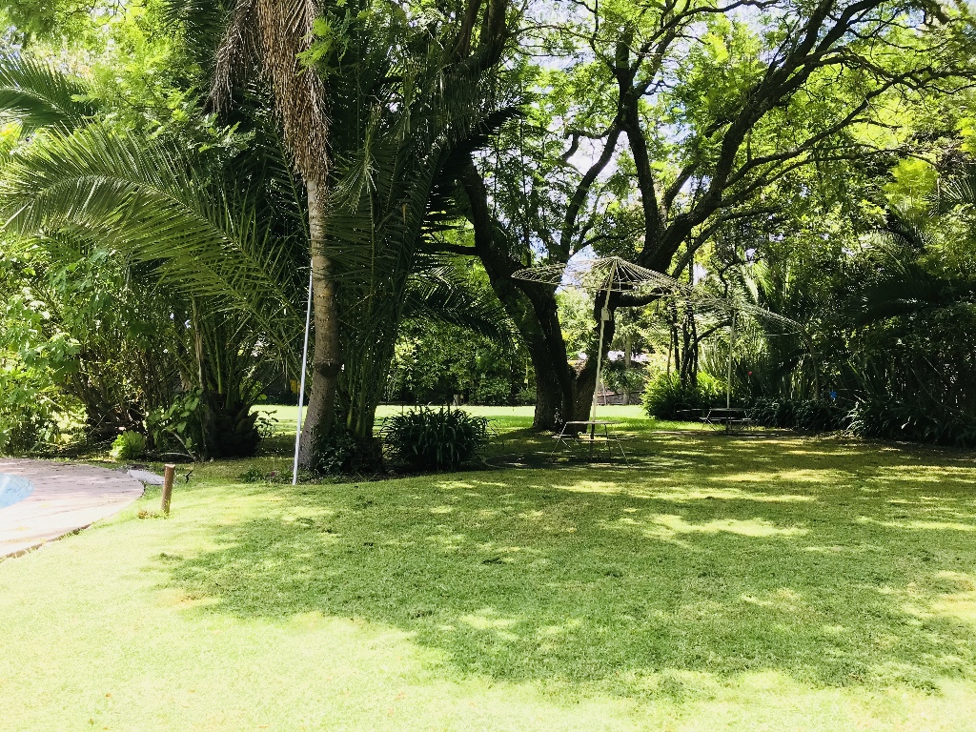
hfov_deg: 63.4
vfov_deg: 49.7
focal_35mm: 28
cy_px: 366
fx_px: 789
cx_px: 488
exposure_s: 1/262
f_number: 1.8
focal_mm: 3.99
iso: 20
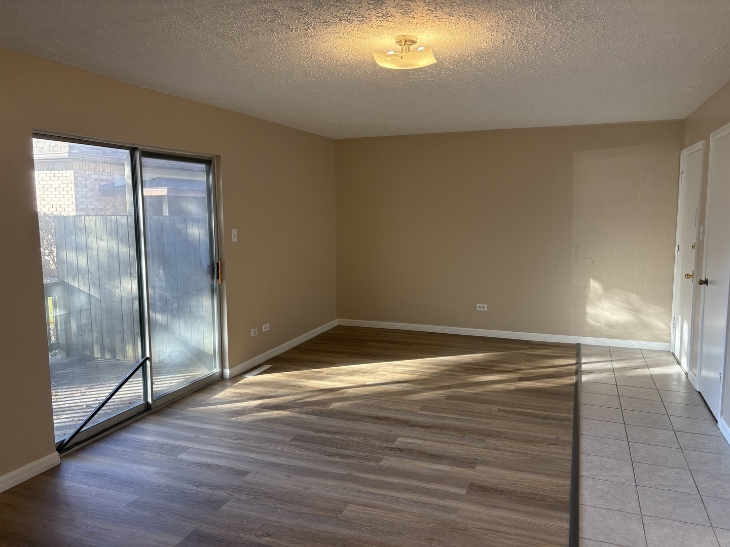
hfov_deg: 67.3
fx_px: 548
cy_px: 274
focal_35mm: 26
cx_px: 365
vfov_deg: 53.1
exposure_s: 1/133
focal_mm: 5.96
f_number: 1.6
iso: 100
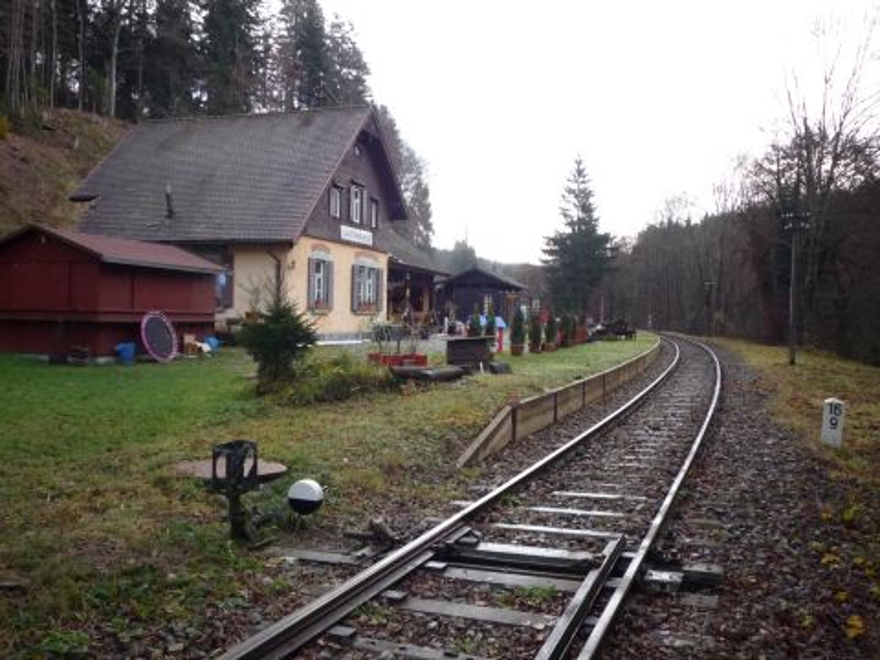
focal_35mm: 32
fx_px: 813
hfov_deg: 56.8
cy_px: 330
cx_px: 440
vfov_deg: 44.2
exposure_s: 1/200
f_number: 3.3
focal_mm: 5.2
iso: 200
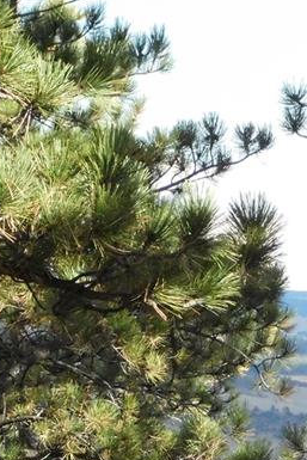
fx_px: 4064
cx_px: 326
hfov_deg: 4.3
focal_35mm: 318
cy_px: 436
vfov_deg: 6.5
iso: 800
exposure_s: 1/1000
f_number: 4.8
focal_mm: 20.3
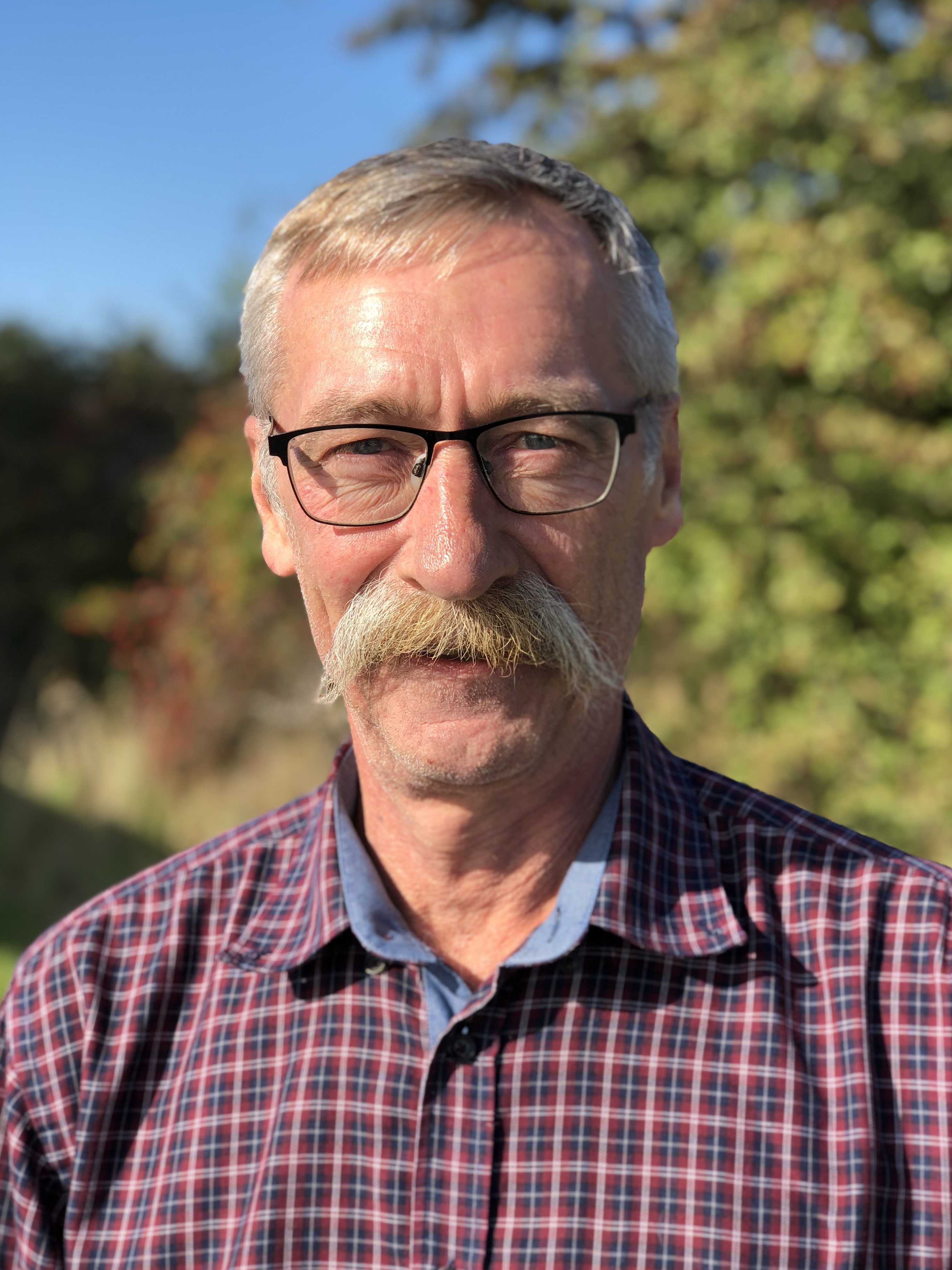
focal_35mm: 53
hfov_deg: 27.5
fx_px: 1943
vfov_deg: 36.2
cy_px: 641
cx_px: 472
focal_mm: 6
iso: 16
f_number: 2.4
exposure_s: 1/685
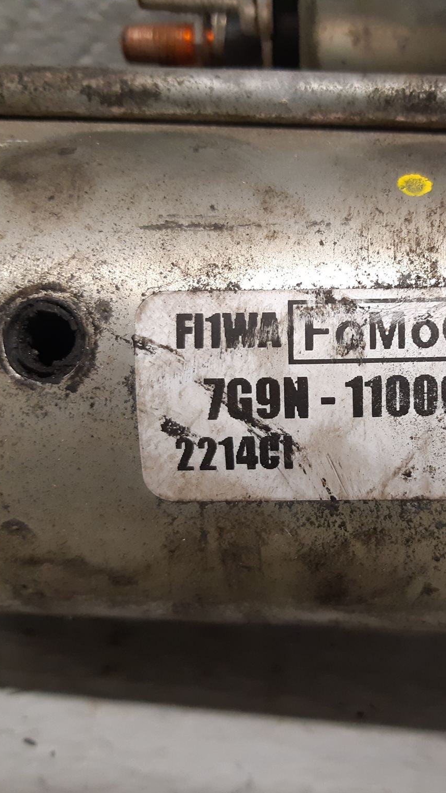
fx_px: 799
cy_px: 396
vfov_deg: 52.8
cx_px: 350
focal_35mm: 38
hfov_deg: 30.5
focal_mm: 3.93
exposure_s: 1/50
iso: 160
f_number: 1.7
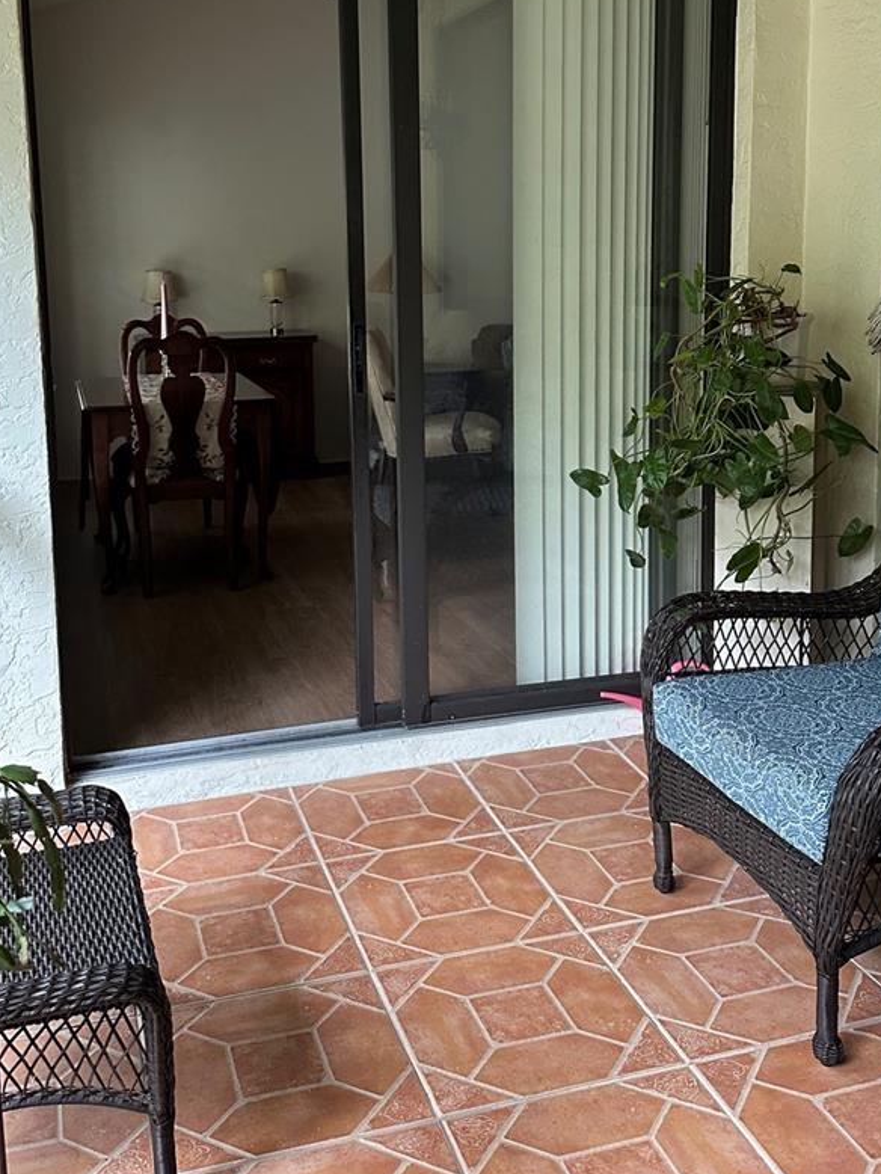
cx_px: 398
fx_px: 1255
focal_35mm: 37
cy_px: 403
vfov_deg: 49.4
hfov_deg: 38.6
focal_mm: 6.86
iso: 320
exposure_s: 1/60
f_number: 1.78
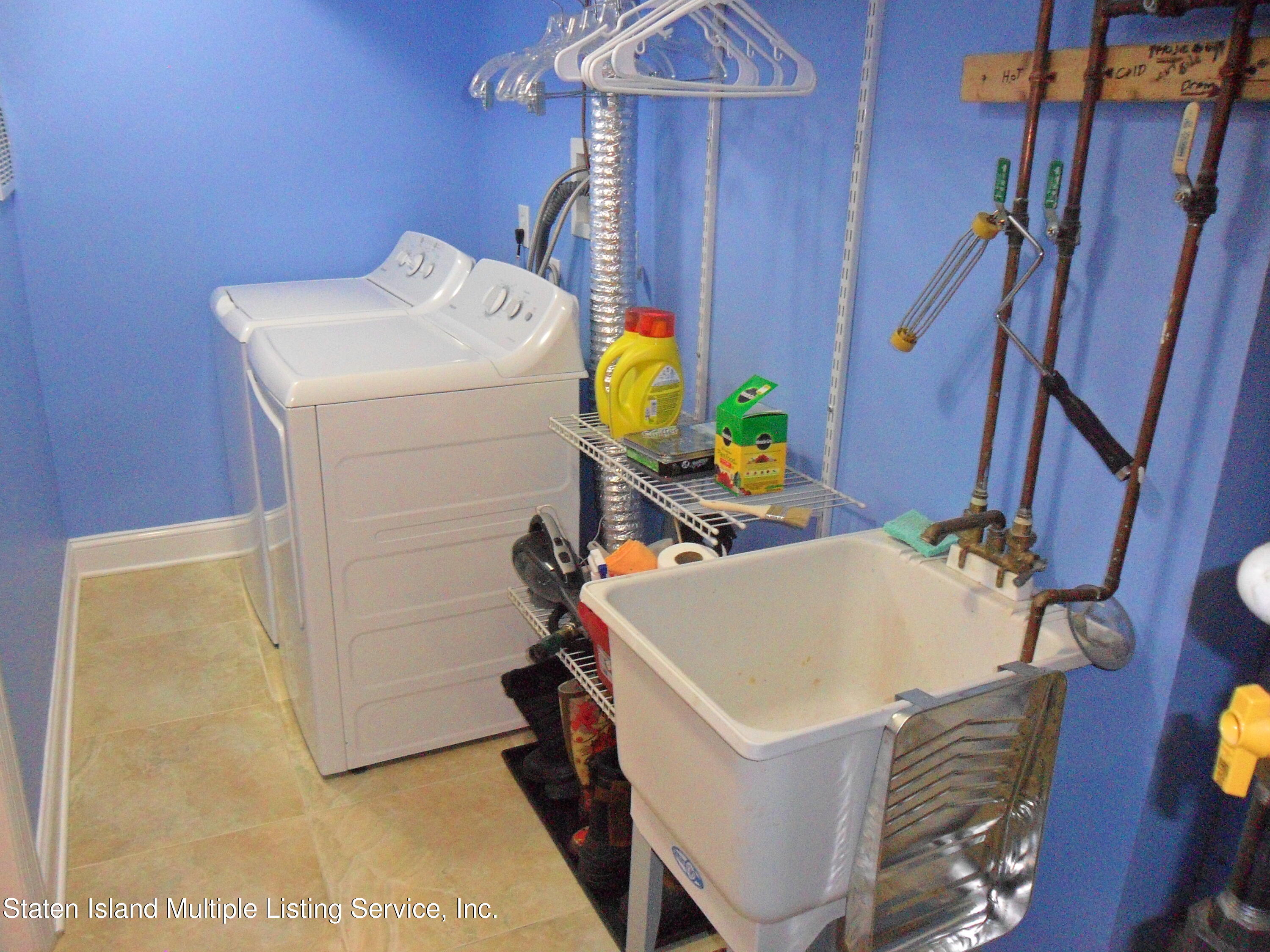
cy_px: 476
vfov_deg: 51.4
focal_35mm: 27
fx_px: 991
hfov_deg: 65.3
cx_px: 635
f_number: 3.5
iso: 400
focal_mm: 4.9
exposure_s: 1/30
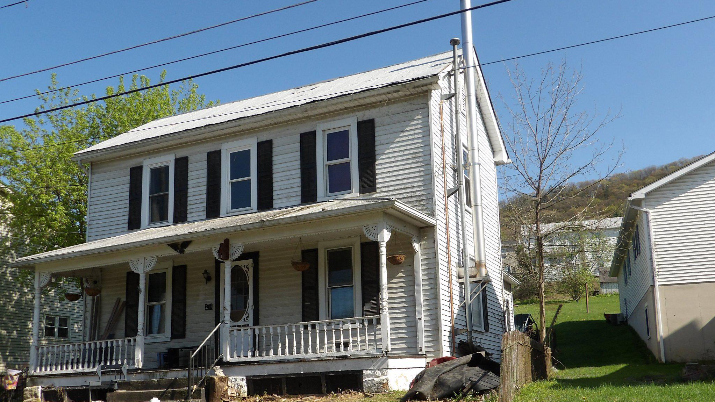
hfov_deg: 55.3
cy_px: 262
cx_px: 358
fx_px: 682
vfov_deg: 32.6
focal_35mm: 36
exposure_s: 1/940
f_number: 3.1
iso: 100
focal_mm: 5.9
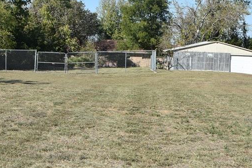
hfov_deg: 25.6
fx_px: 553
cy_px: 17
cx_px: 149
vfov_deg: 17.0
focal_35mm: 79
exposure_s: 1/500
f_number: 8
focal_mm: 26
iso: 160
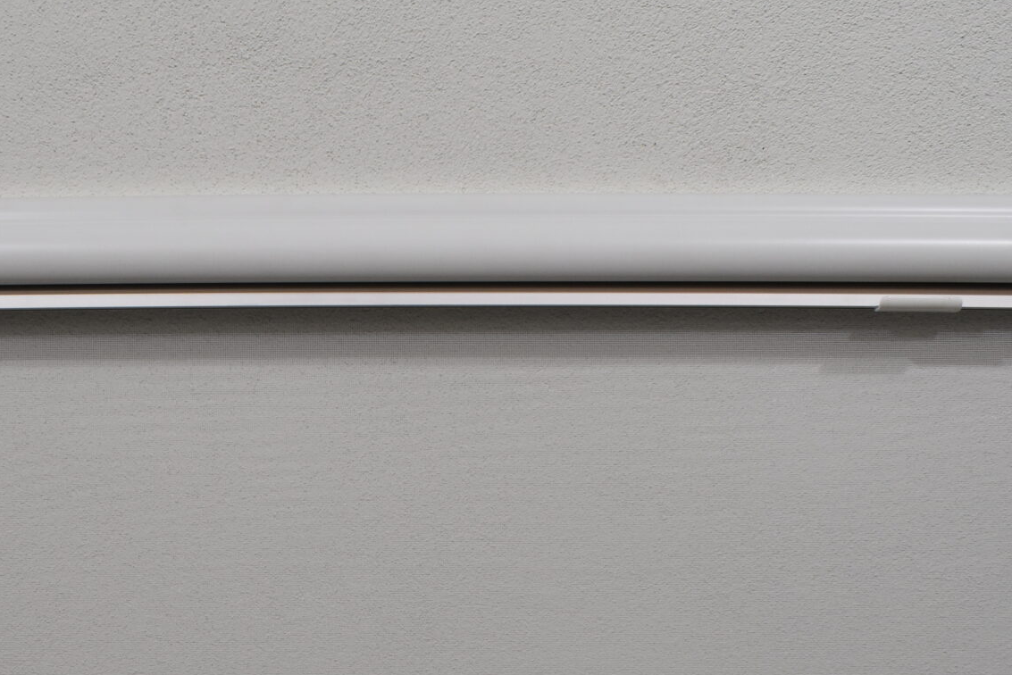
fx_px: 1715
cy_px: 685
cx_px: 326
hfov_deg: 32.6
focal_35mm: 61
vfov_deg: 21.4
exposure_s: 1/125
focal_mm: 18
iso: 320
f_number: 5.6
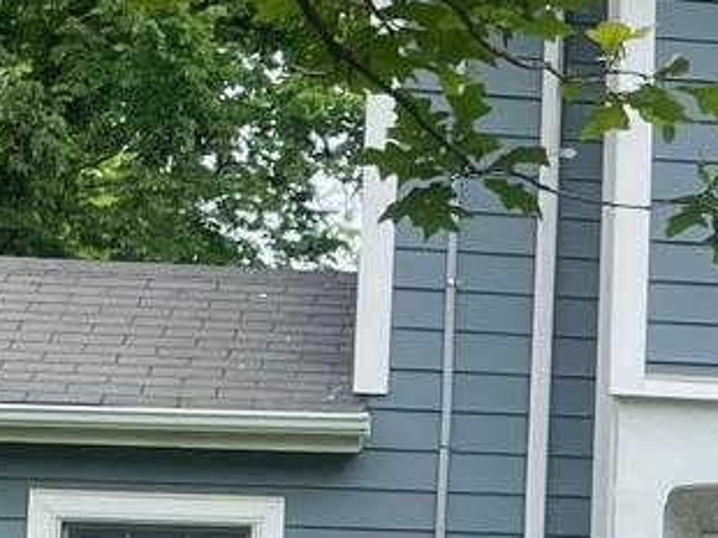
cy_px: 533
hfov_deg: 10.7
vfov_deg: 8.6
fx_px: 3565
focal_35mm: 172
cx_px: 1360
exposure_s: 1/1159
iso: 32
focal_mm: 4.2
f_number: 1.6
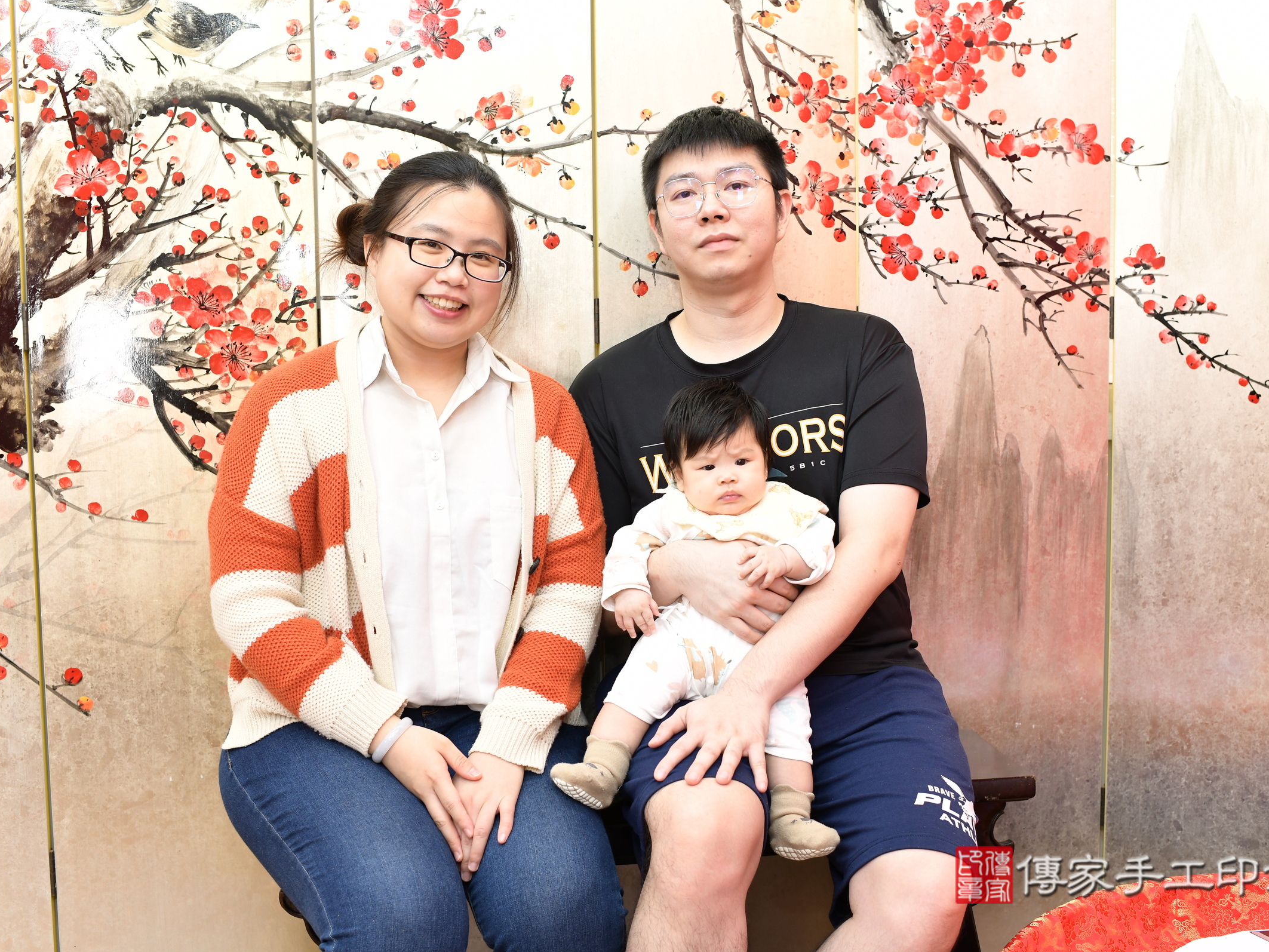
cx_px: 663
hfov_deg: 49.0
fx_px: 1393
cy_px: 476
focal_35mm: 38
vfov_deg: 37.7
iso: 1000
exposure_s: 1/200
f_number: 4.5
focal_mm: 35
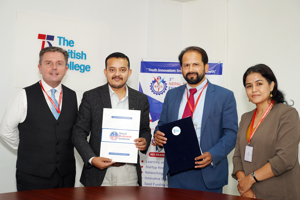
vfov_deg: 25.1
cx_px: 150
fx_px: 450
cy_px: 100
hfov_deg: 36.9
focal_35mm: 54
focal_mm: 54
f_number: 4
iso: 1000
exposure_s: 1/125
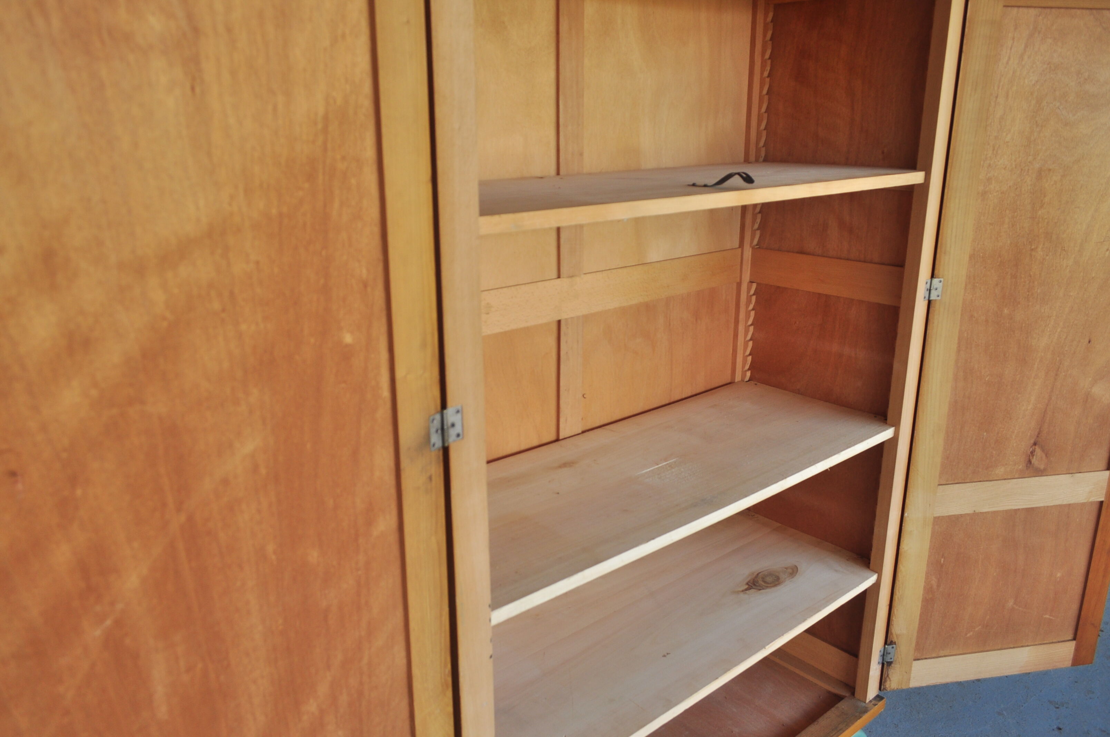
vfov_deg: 47.8
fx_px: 831
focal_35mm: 27
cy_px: 368
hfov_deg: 67.4
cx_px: 555
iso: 200
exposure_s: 1/60
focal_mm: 18
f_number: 5.6
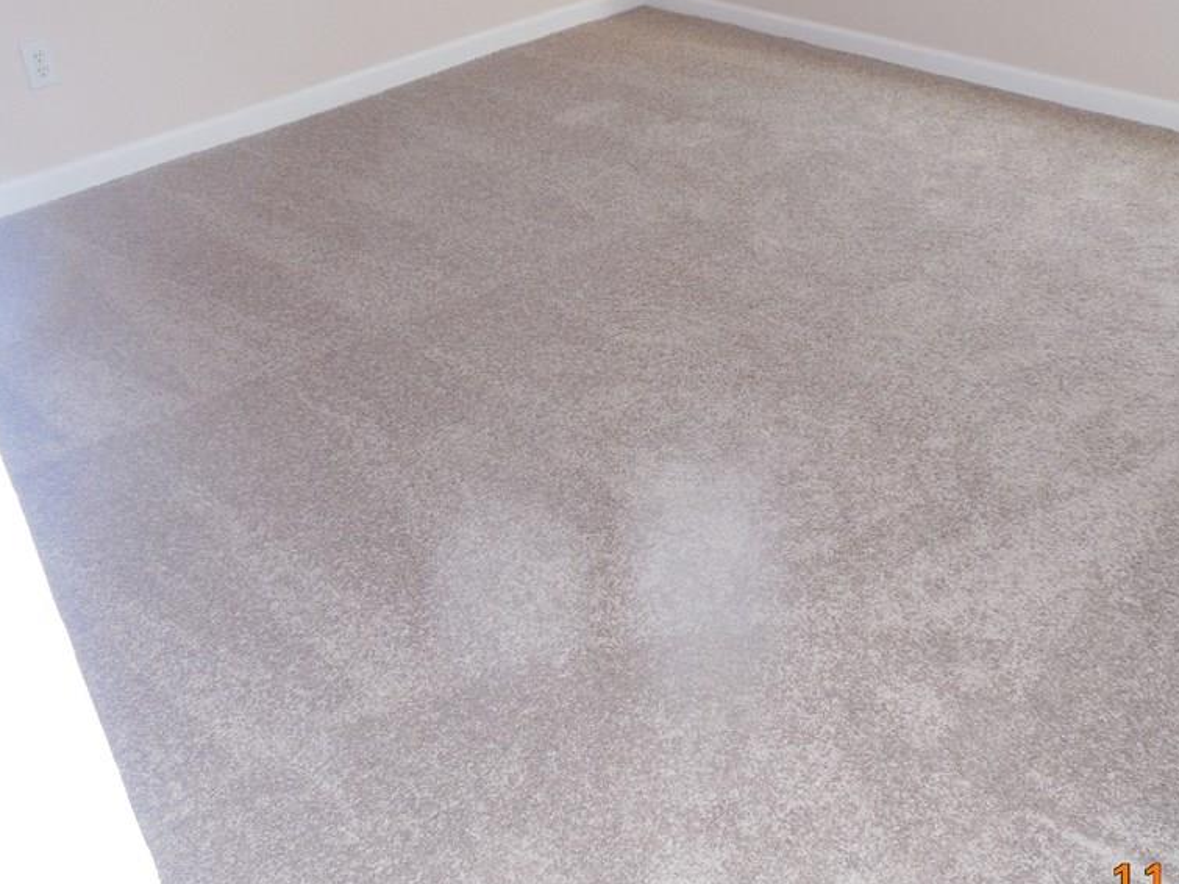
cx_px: 687
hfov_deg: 48.8
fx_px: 1294
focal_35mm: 38
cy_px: 400
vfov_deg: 37.7
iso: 250
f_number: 3.5
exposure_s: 1/25
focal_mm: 5
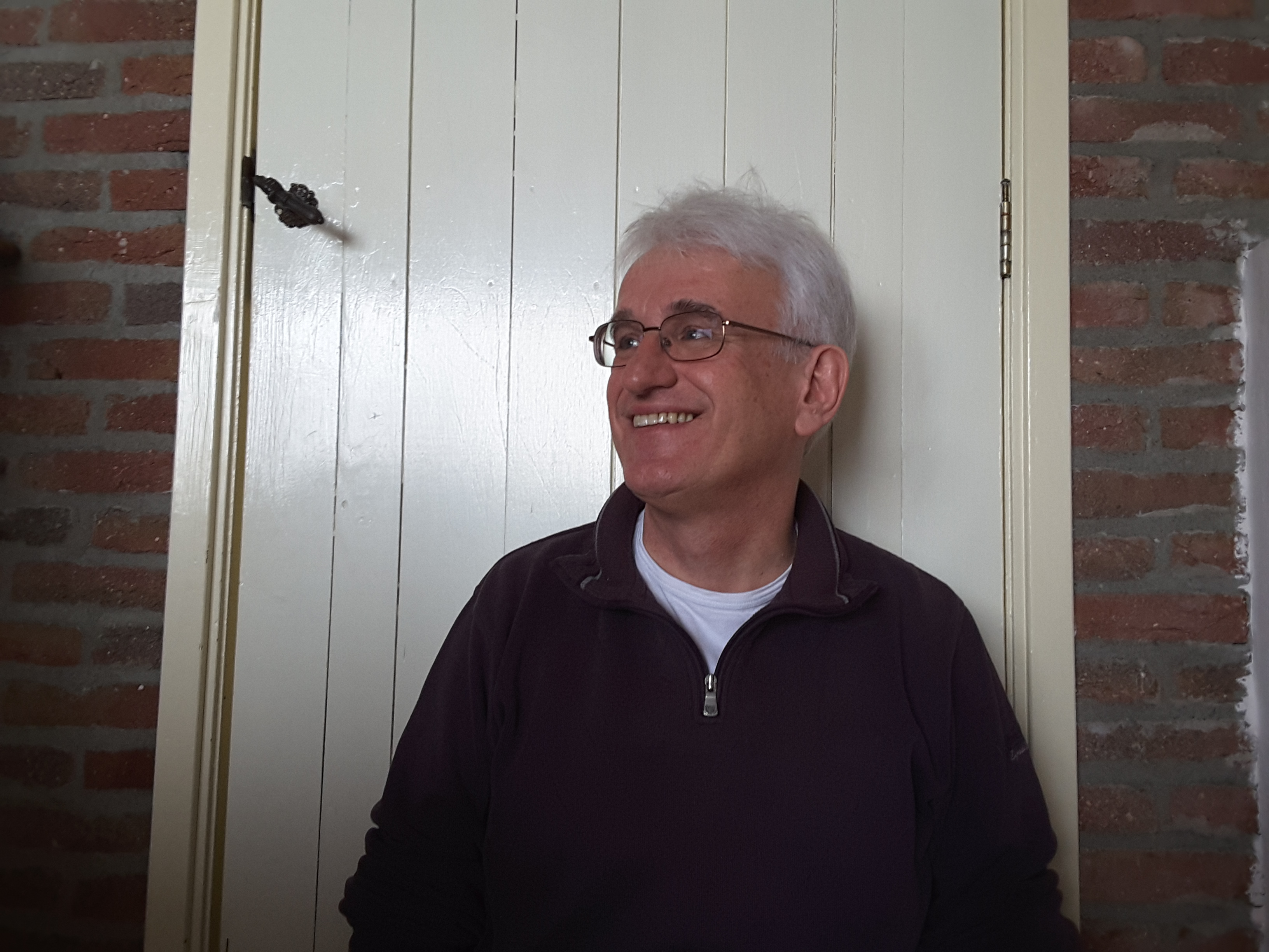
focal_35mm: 31
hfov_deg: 58.4
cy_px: 476
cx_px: 634
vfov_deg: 45.4
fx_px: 1136
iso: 100
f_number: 1.9
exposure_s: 1/33
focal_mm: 2.9
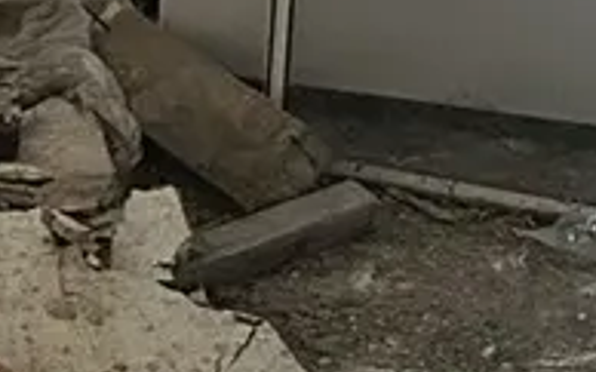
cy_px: -504
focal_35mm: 205
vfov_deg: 6.1
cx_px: 565
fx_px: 3328
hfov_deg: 10.2
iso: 500
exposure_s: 1/49
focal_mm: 5.7
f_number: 1.5
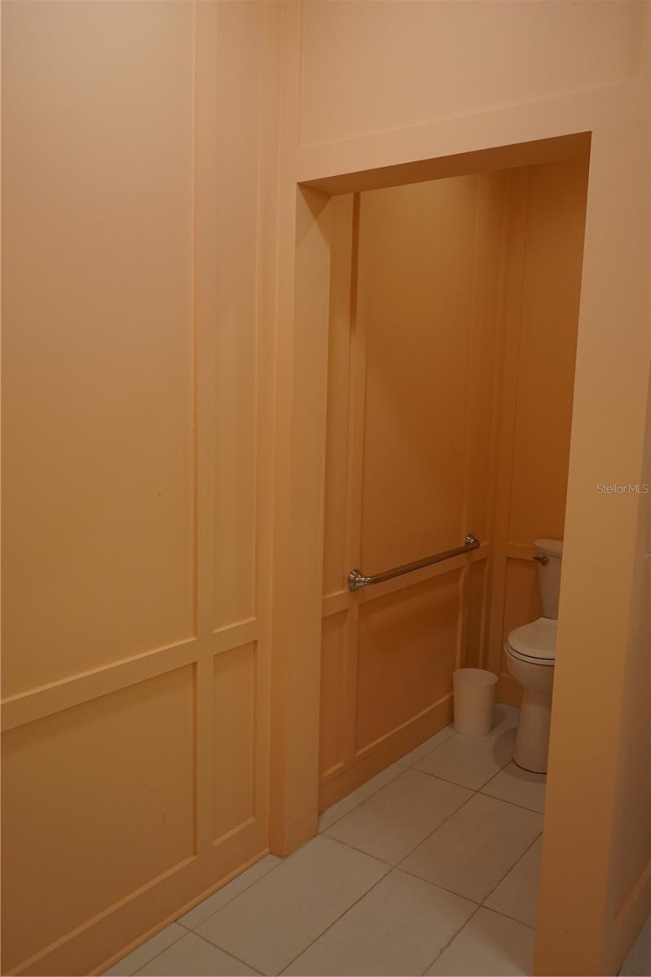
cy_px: 488
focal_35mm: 28
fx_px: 760
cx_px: 326
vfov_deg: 65.5
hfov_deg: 46.4
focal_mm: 28
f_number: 4
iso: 1250
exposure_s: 1/160
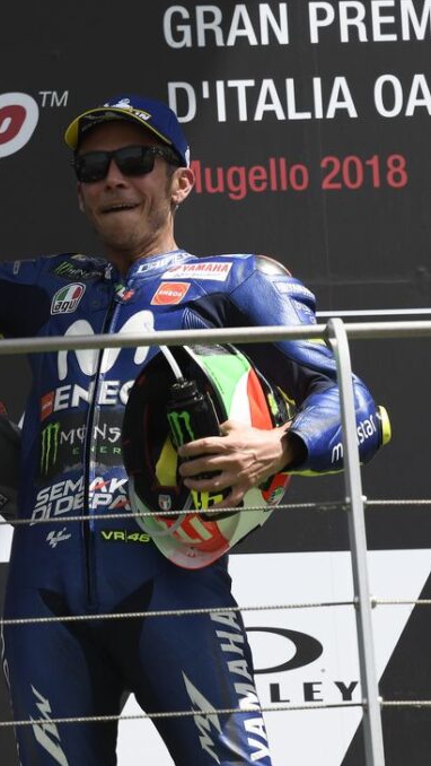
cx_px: 50
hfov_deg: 2.6
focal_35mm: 474
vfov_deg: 4.6
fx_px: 9618
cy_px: 382
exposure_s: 1/1000
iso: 400
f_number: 6.3
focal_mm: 200
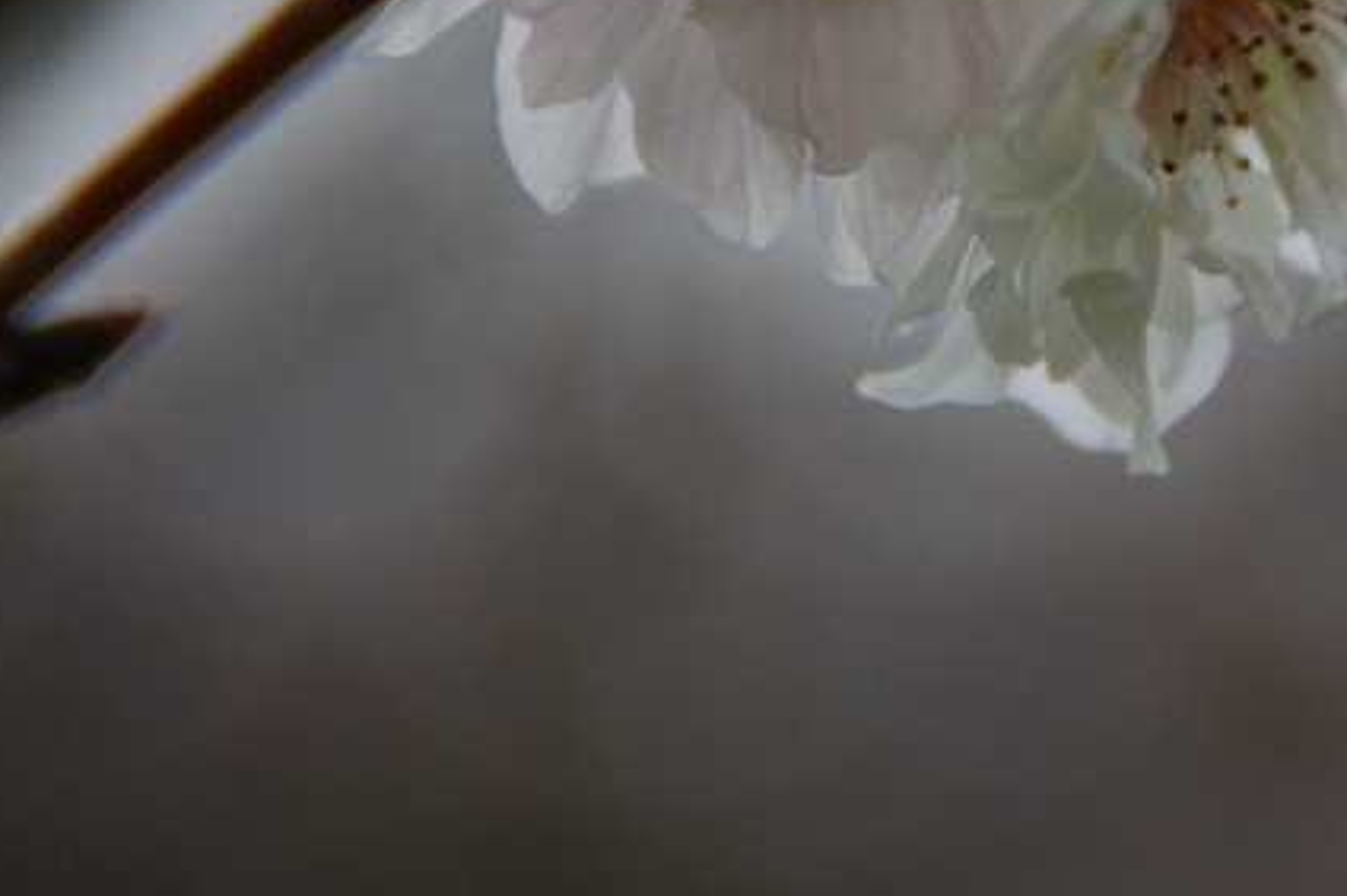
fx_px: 27105
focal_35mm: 725
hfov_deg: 2.8
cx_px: 1045
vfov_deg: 1.9
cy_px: 21
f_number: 6.3
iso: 200
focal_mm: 200
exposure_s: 1/320
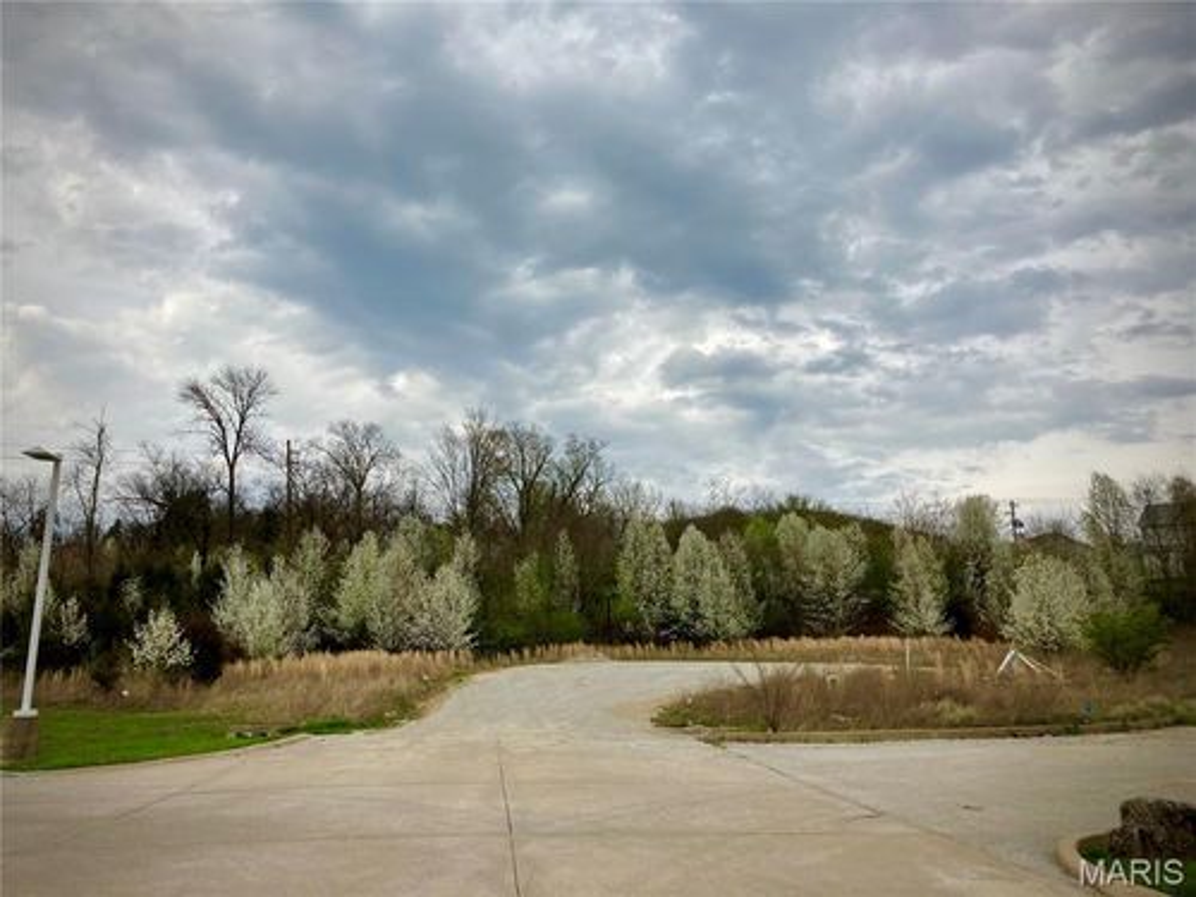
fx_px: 967
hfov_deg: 63.4
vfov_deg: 49.7
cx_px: 598
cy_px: 448
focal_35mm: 28
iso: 20
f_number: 1.8
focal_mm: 3.99
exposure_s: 1/2088
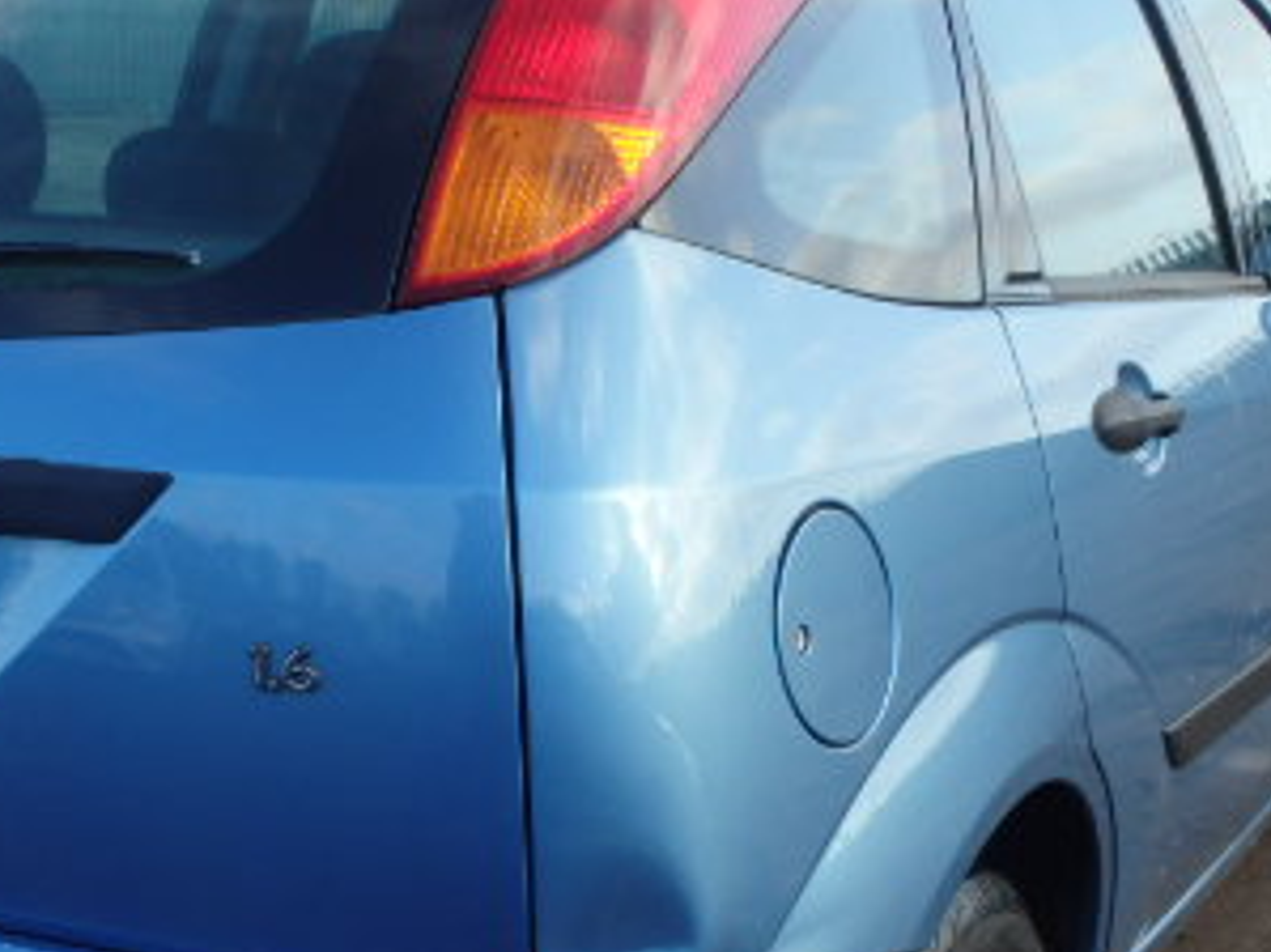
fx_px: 2202
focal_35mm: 60
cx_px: 276
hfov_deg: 31.5
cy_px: 642
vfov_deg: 24.3
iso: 125
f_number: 3.9
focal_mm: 5
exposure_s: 1/160
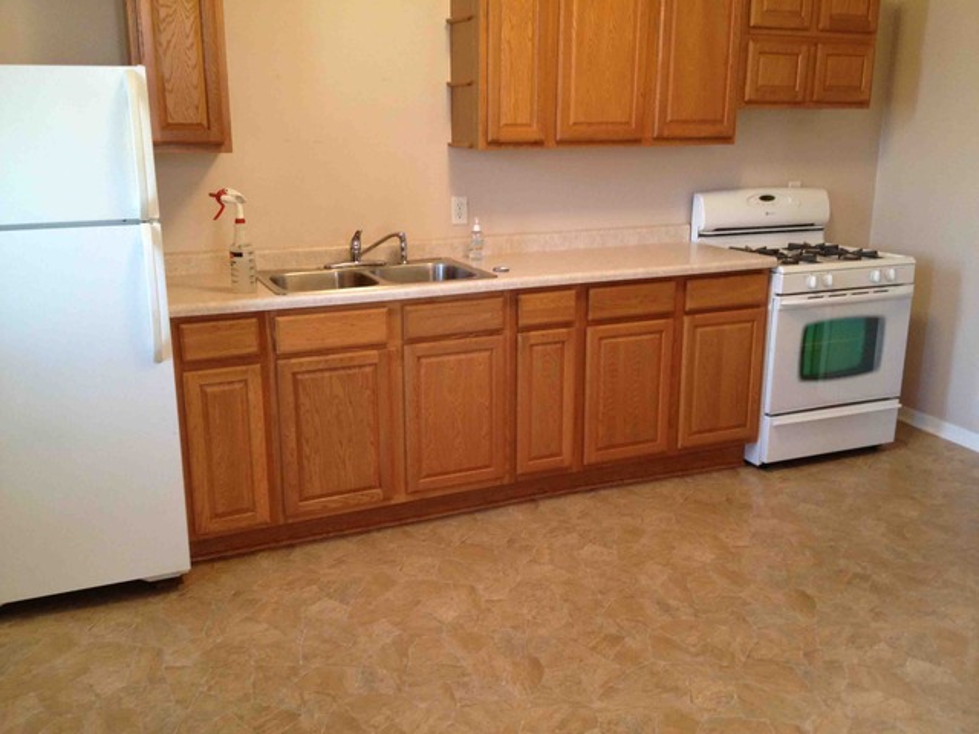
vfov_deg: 40.7
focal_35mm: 35
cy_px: 367
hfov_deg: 52.6
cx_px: 490
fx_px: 990
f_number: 2.4
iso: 125
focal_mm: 4.28
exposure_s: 1/20
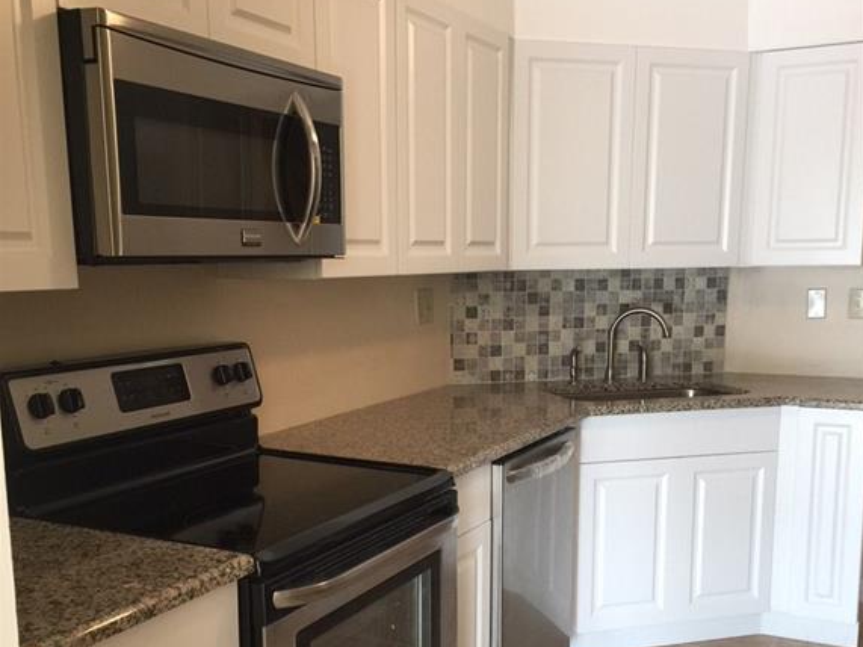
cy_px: 443
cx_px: 434
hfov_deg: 47.9
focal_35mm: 39
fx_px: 972
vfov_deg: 36.3
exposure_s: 1/30
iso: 50
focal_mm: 4.15
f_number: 2.2
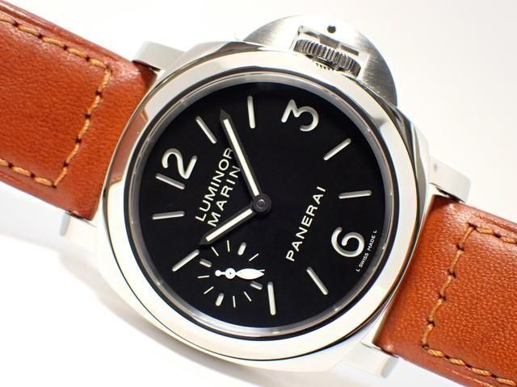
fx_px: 1225
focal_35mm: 82
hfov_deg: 23.8
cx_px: 258
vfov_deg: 18.0
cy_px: 194
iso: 400
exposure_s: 1/50
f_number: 4.3
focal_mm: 14.62
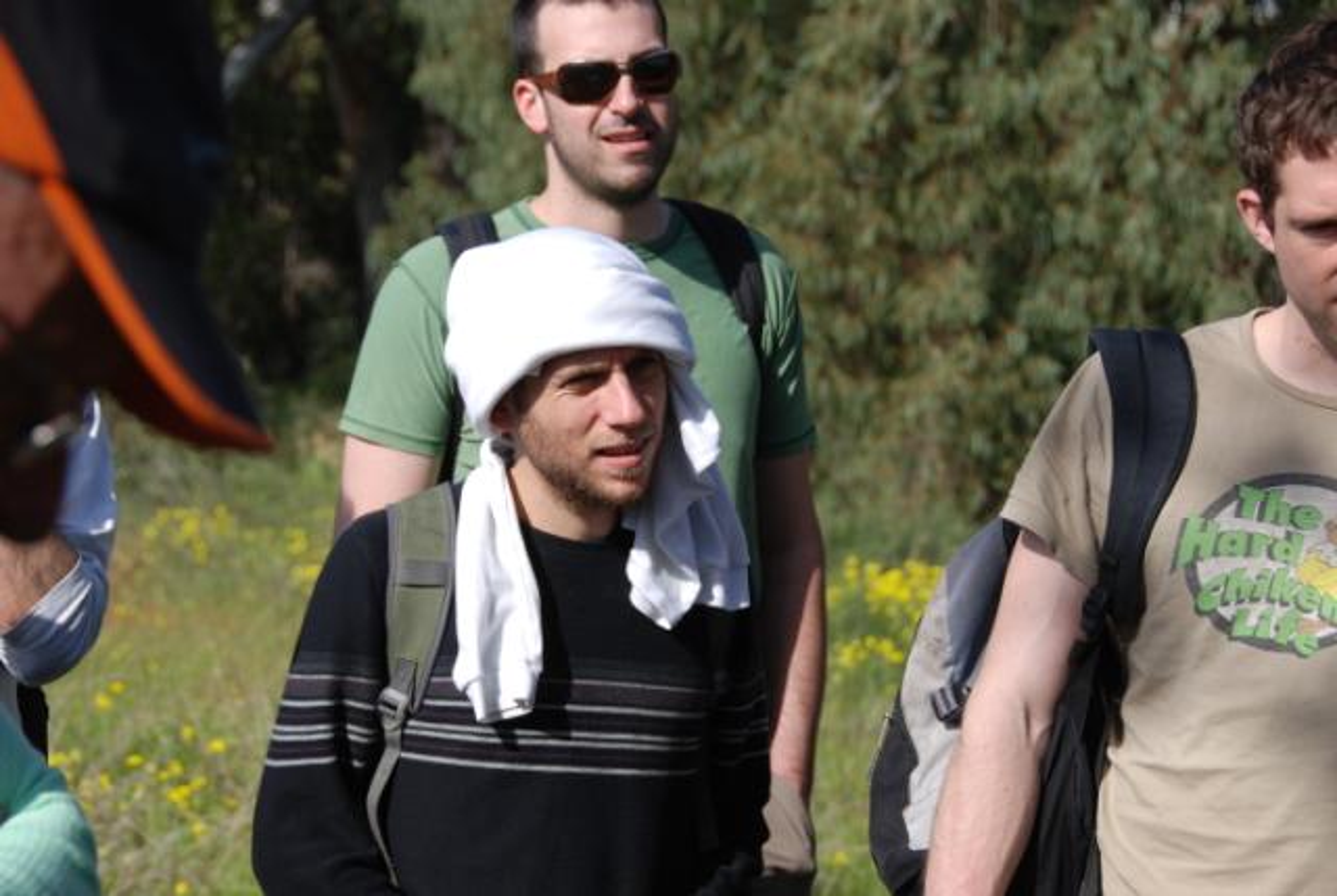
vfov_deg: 14.8
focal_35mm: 93
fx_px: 3459
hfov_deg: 21.9
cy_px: 448
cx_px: 668
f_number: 5.6
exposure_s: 1/500
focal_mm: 62
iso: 110
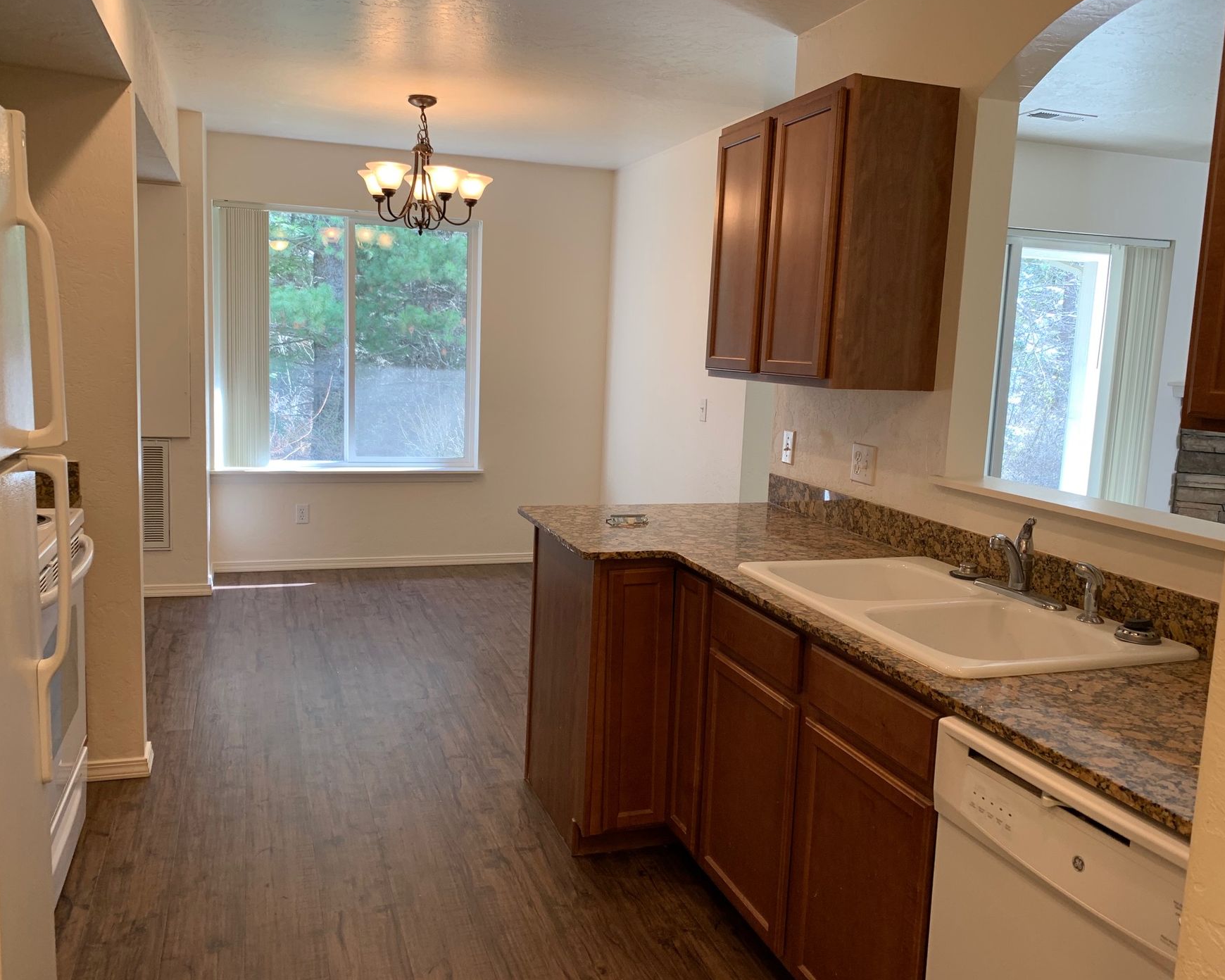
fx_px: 1015
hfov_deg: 62.2
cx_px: 607
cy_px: 485
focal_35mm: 28
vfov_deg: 51.5
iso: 64
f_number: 1.8
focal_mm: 4.25
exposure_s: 1/60
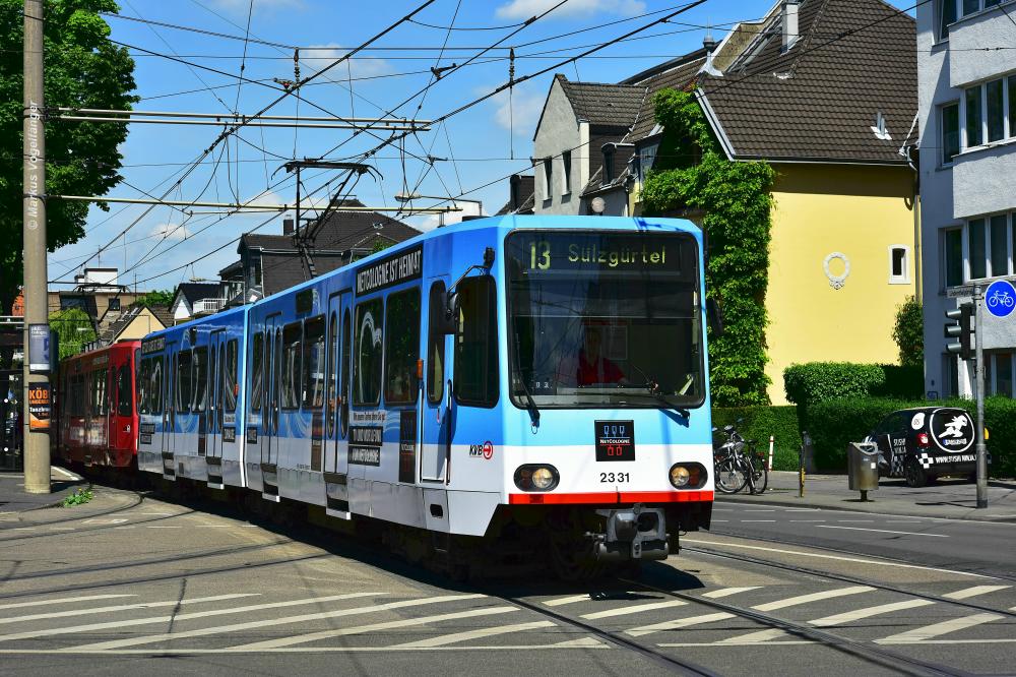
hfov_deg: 31.0
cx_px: 508
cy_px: 338
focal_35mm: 65
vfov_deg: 20.9
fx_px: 1834
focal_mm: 65
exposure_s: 1/1250
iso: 320
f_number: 7.1
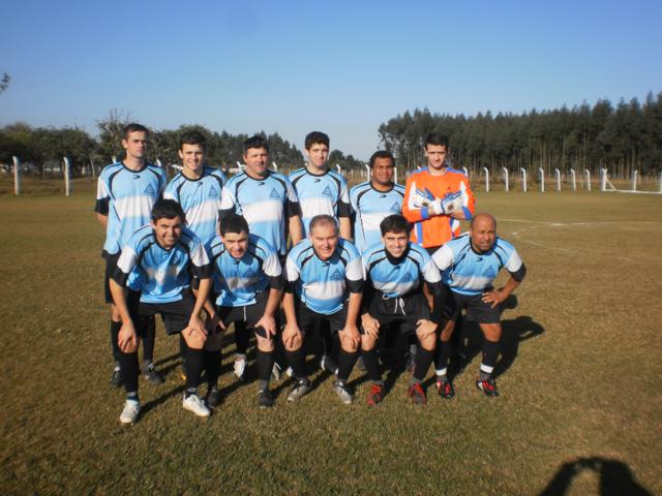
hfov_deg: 51.4
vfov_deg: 39.7
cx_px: 331
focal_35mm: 36
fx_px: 688
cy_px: 248
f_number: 4.6
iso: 100
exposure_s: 1/1000
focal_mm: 6.3
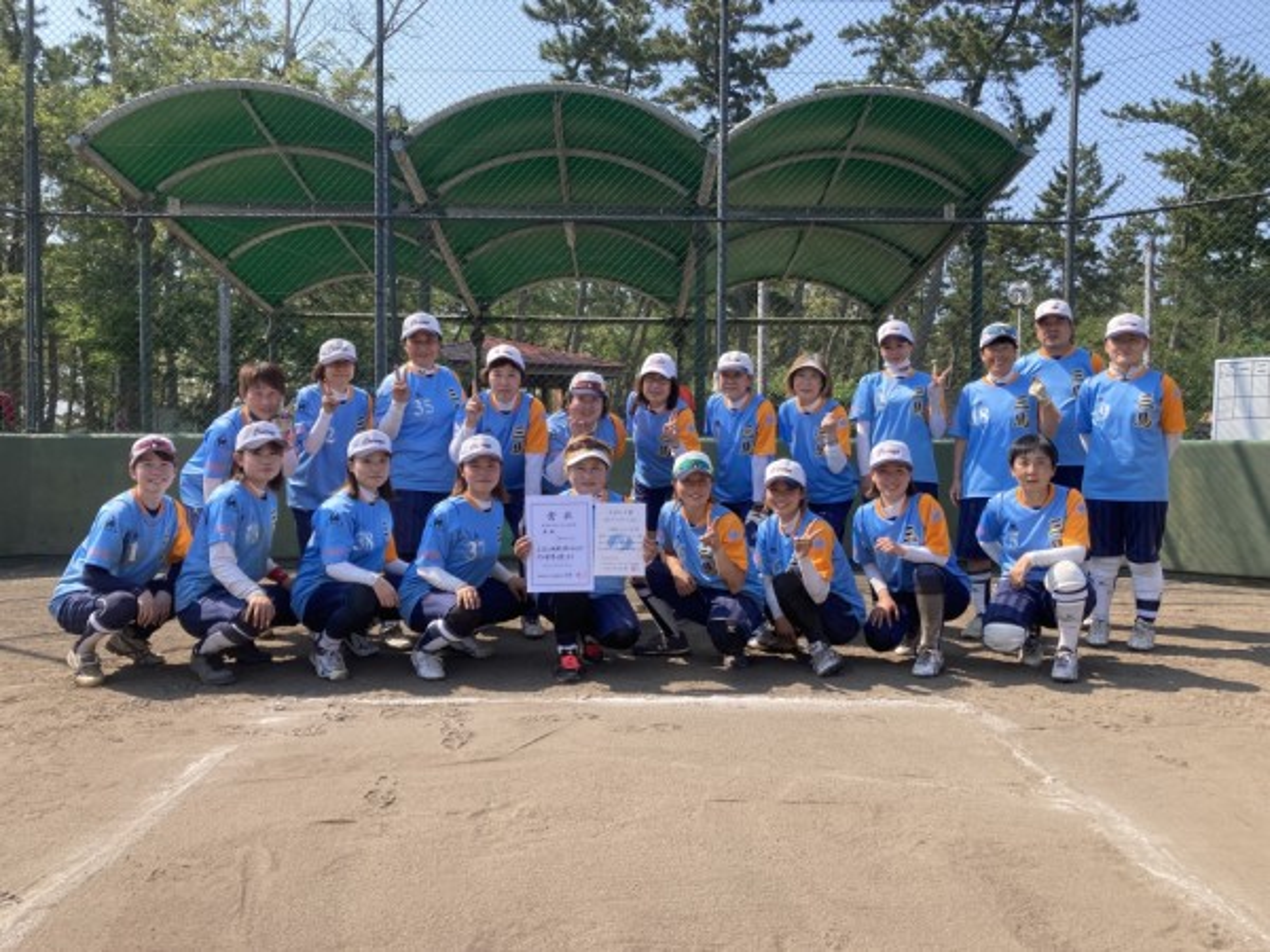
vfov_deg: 49.7
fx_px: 1027
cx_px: 635
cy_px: 476
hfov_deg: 63.4
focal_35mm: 28
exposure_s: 1/979
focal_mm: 3.99
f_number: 1.8
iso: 20
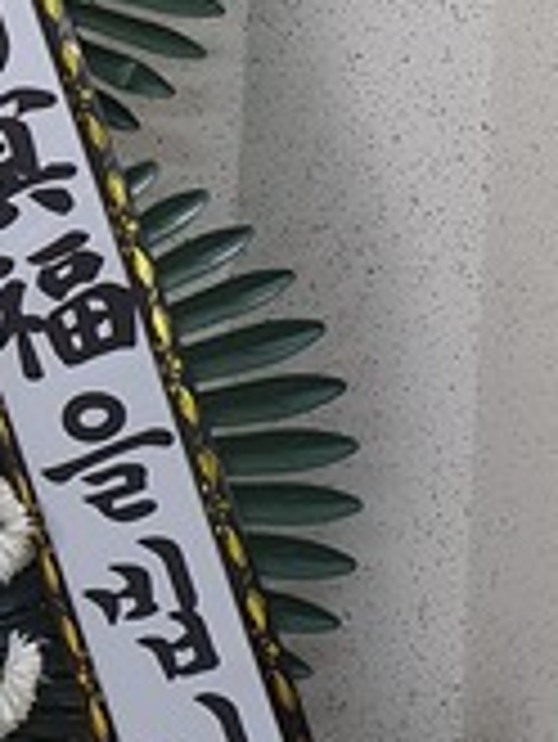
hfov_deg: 10.9
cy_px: 184
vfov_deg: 15.6
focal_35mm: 126
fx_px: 2705
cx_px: -500
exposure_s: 1/60
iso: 200
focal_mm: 4.32
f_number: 2.4
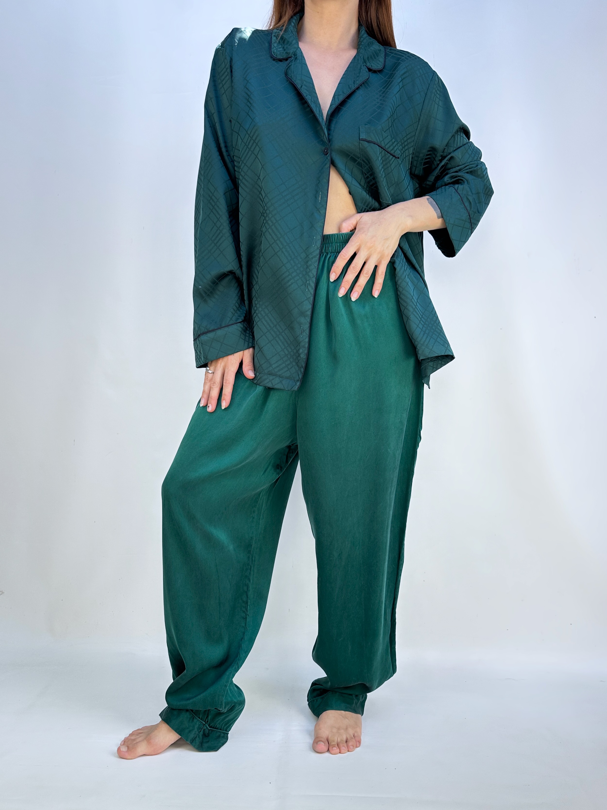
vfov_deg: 71.6
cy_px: 405
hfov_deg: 56.8
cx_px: 304
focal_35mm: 24
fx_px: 561
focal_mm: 6.86
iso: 64
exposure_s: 1/133
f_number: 1.78
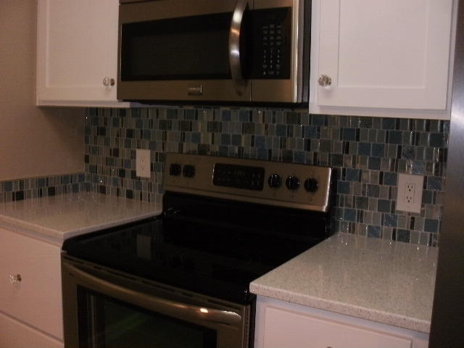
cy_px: 174
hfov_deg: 51.4
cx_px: 232
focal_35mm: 36
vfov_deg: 39.7
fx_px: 483
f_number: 3.5
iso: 125
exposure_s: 1/30
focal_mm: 6.3
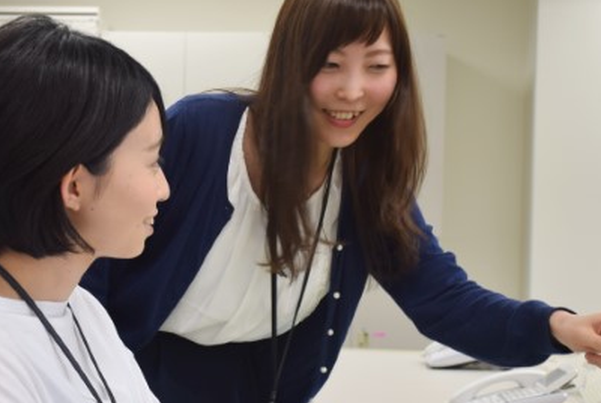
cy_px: 244
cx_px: 273
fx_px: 1083
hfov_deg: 31.0
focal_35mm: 65
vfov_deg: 21.0
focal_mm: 27
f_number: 4
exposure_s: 1/13
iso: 100
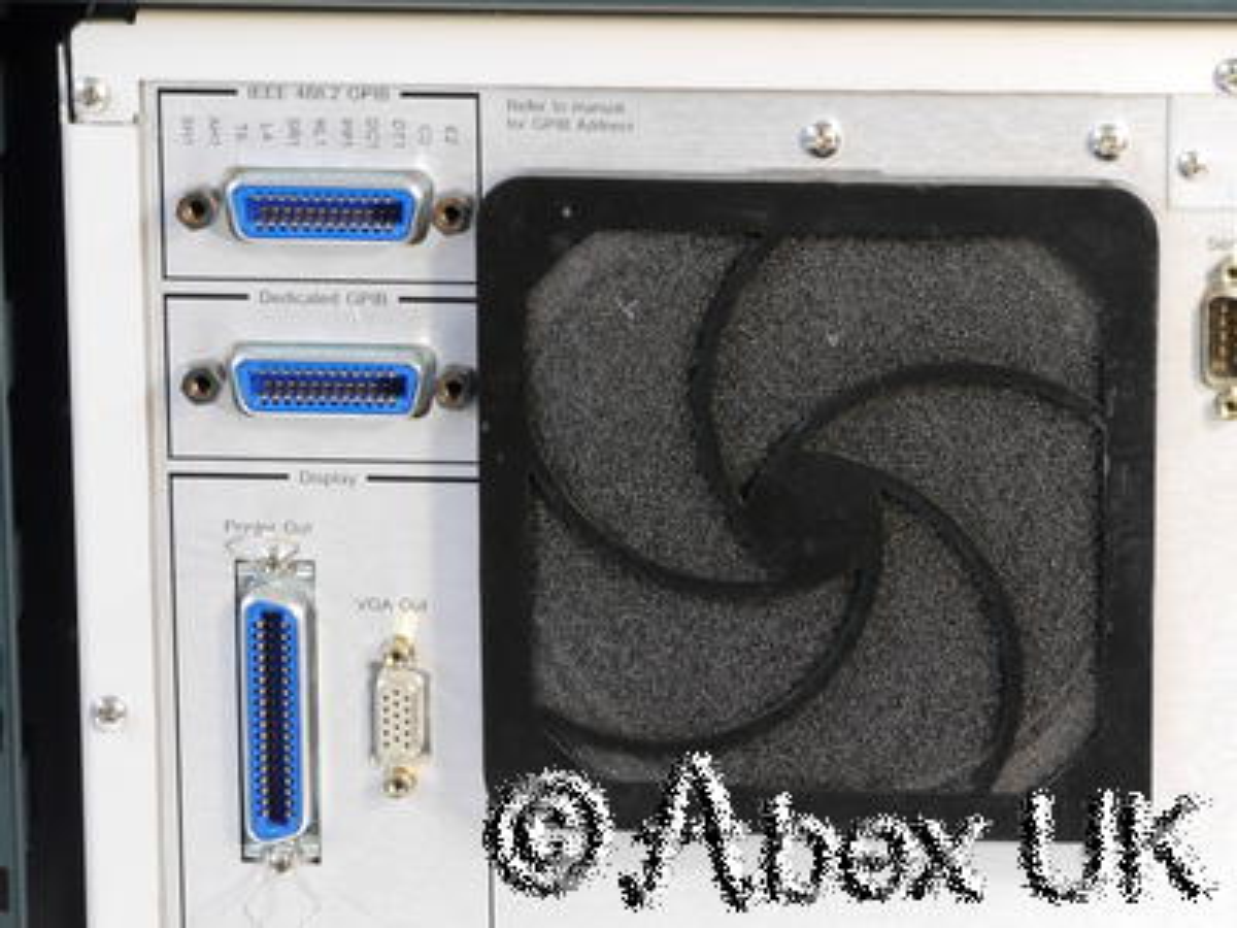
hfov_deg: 10.2
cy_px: 464
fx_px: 6933
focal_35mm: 194
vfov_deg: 7.7
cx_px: 618
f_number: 14
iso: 800
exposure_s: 1/1.6
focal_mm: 97
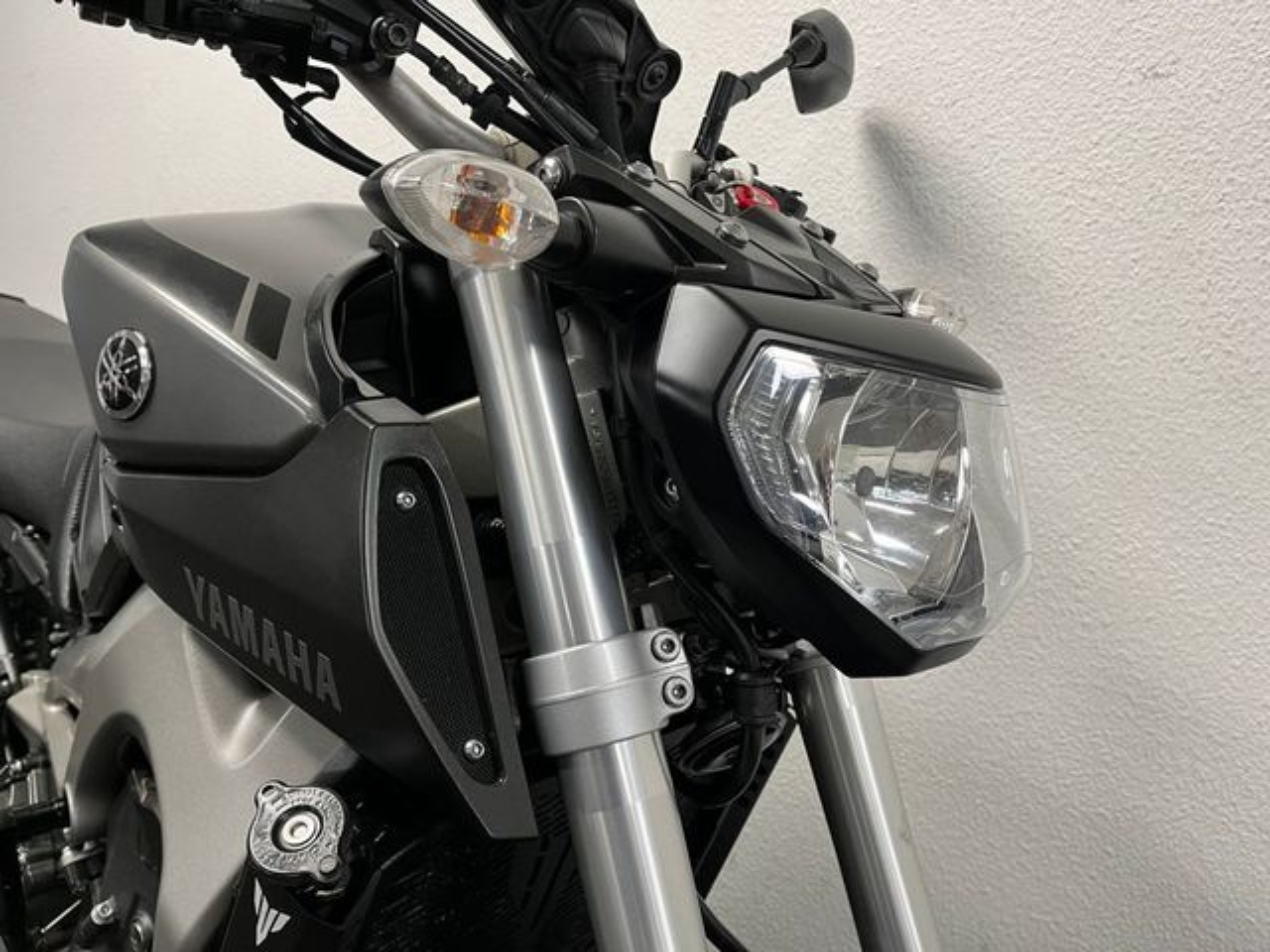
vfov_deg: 53.1
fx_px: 954
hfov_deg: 67.3
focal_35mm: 26
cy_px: 476
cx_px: 635
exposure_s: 1/50
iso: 100
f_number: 1.6
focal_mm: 5.1
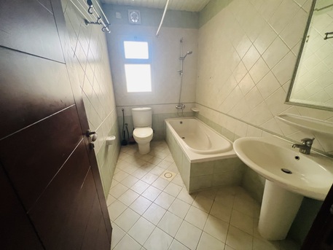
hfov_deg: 106.2
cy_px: 125
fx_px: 125
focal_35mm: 13
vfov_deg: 89.9
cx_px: 166
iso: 320
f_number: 1.8
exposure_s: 1/50
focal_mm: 1.57
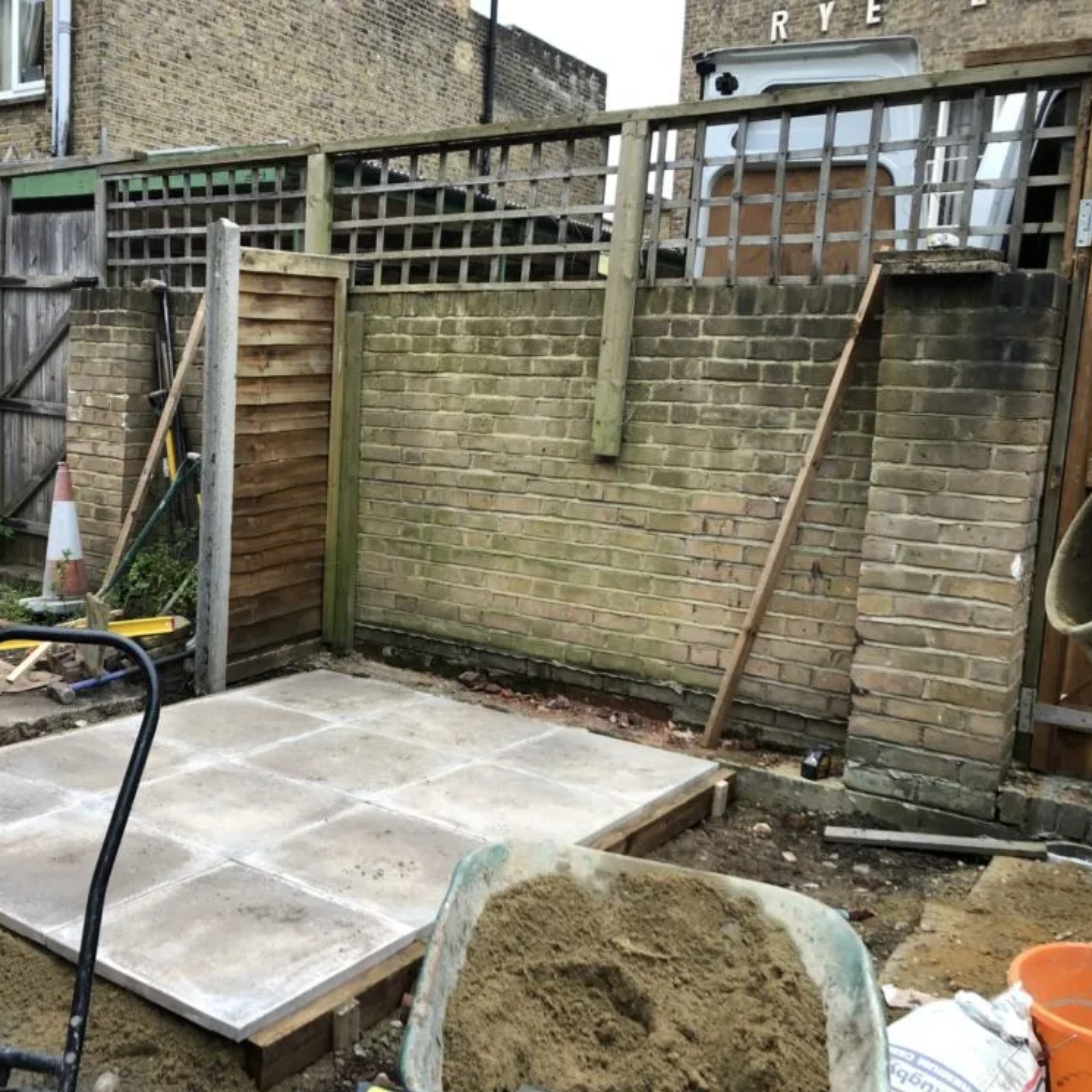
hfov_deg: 47.5
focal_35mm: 34
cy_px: 539
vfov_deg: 48.4
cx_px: 352
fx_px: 1213
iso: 25
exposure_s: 1/40
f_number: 1.8
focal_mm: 3.99
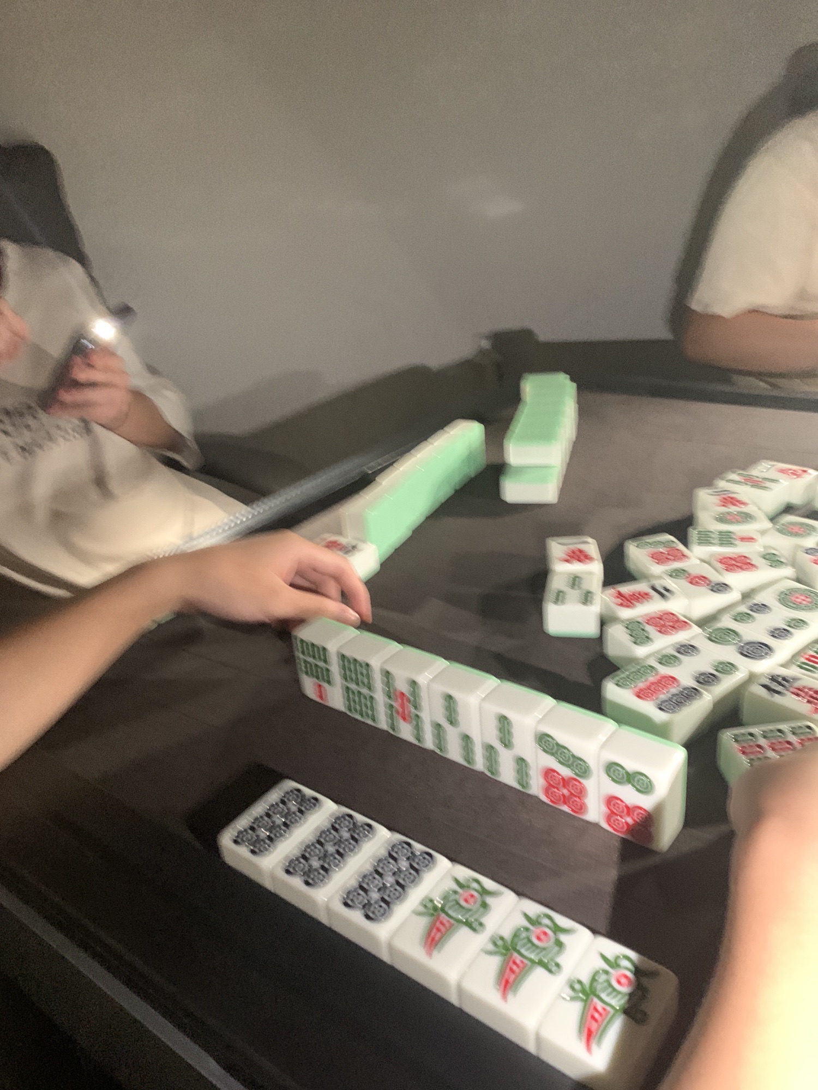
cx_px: 409
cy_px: 545
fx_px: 819
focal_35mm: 26
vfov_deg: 67.3
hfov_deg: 53.1
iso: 800
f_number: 1.8
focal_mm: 4.25
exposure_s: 1/21
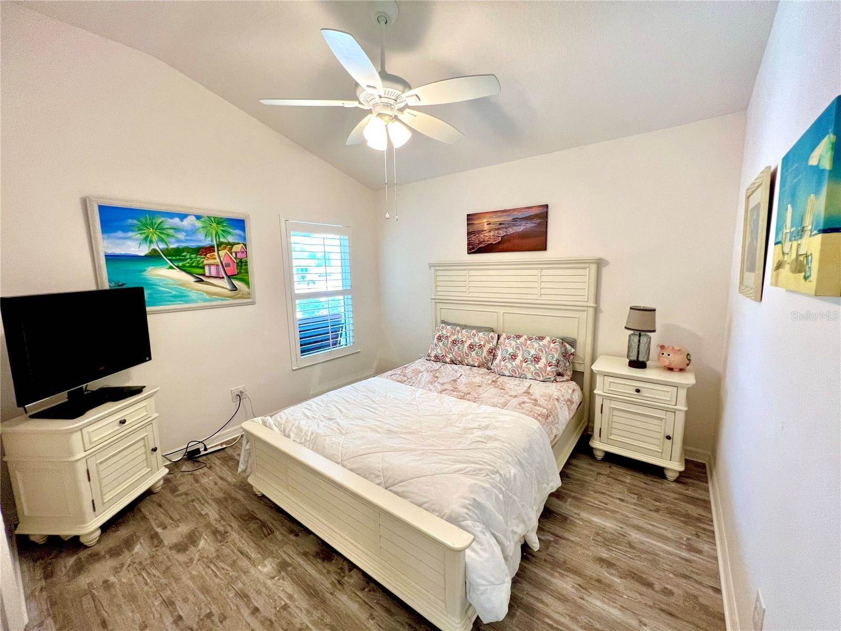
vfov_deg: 89.9
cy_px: 316
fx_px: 316
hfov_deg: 106.2
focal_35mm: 13
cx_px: 420
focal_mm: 1.57
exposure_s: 1/60
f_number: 1.8
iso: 200
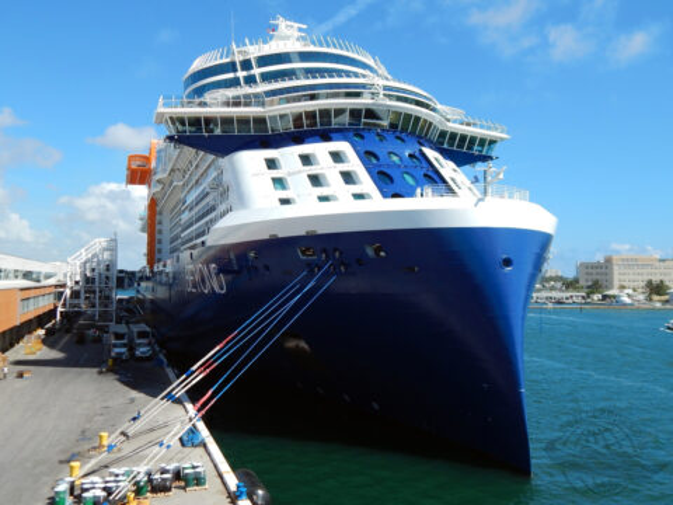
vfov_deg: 45.4
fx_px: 603
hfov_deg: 58.4
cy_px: 252
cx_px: 336
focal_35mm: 31
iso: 125
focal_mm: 5.6
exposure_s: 1/500
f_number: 6.5
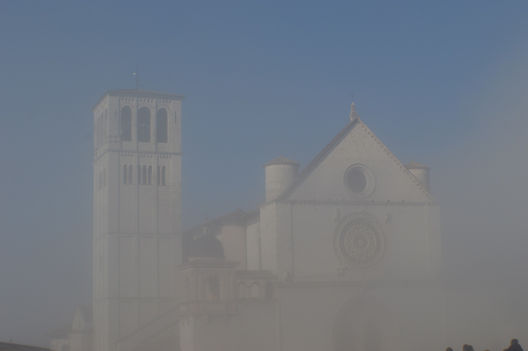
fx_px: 1209
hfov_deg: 24.6
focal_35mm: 82
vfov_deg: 16.5
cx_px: 264
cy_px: 176
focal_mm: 55
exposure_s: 1/640
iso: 110
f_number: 8
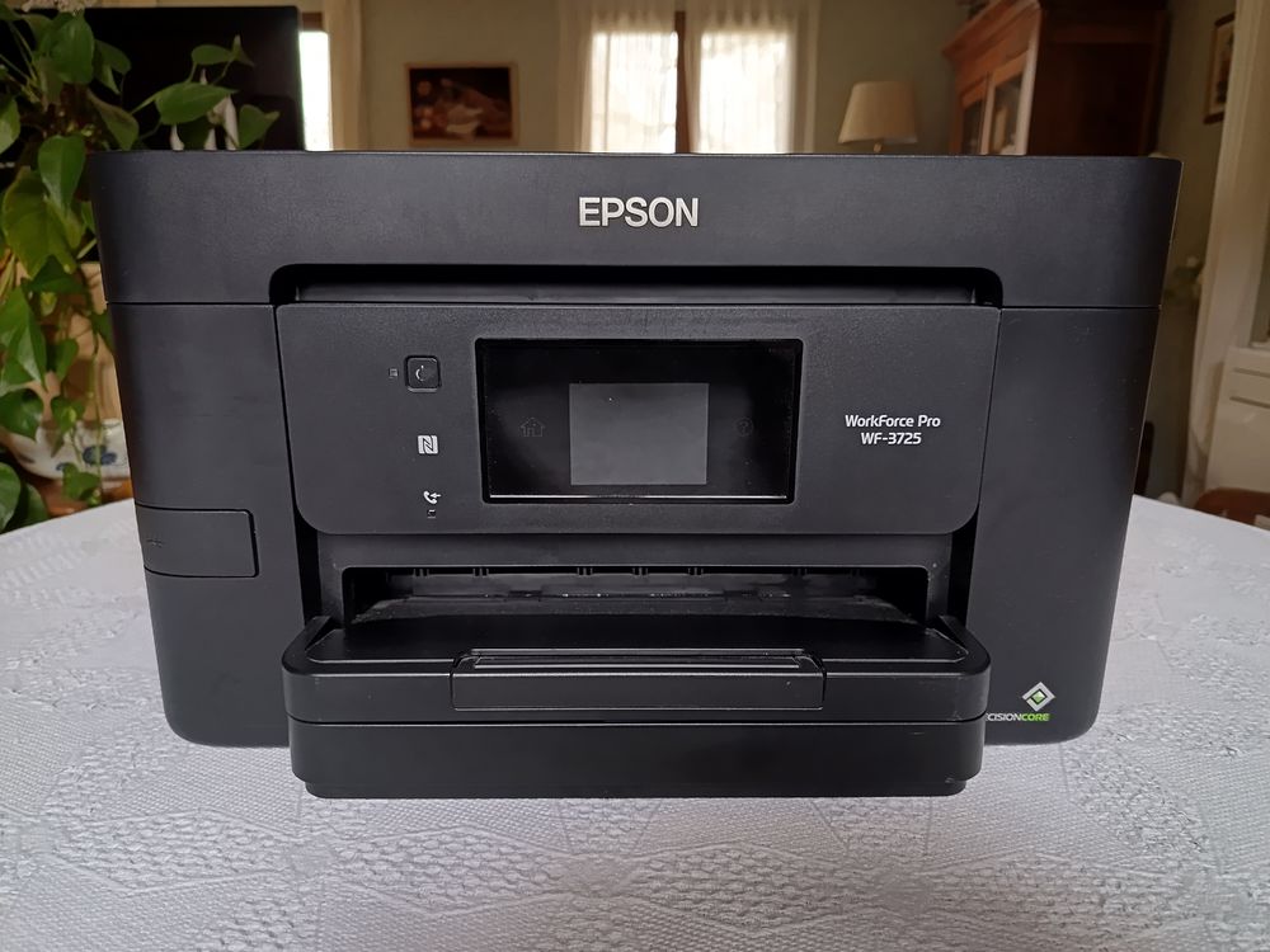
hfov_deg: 71.6
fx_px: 881
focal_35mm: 24
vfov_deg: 56.8
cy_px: 476
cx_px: 635
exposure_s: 1/50
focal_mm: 5.31
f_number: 1.7
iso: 954
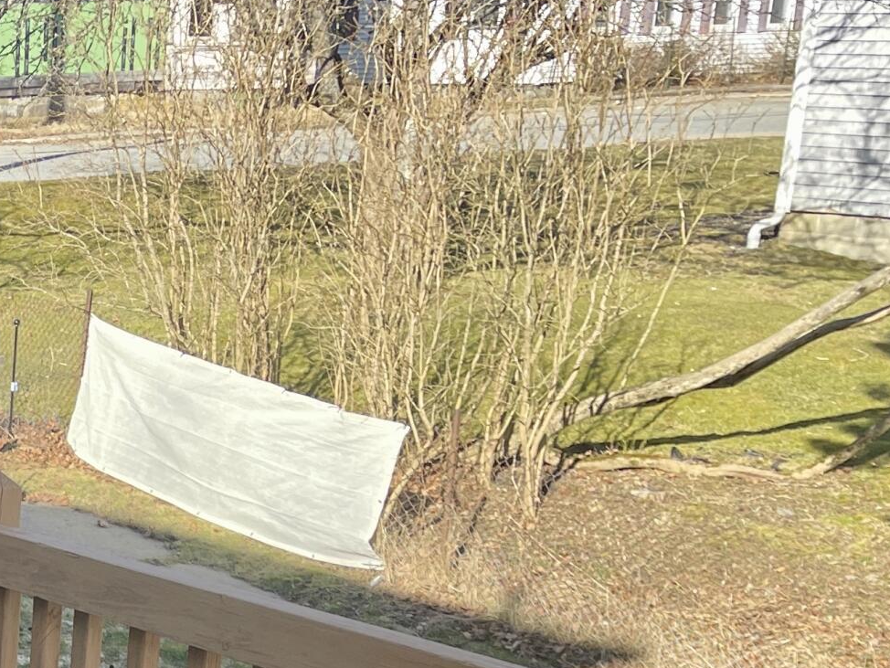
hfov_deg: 22.0
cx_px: -352
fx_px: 1980
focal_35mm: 77
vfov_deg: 18.0
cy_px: 854
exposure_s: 1/618
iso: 32
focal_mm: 5.1
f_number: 1.6
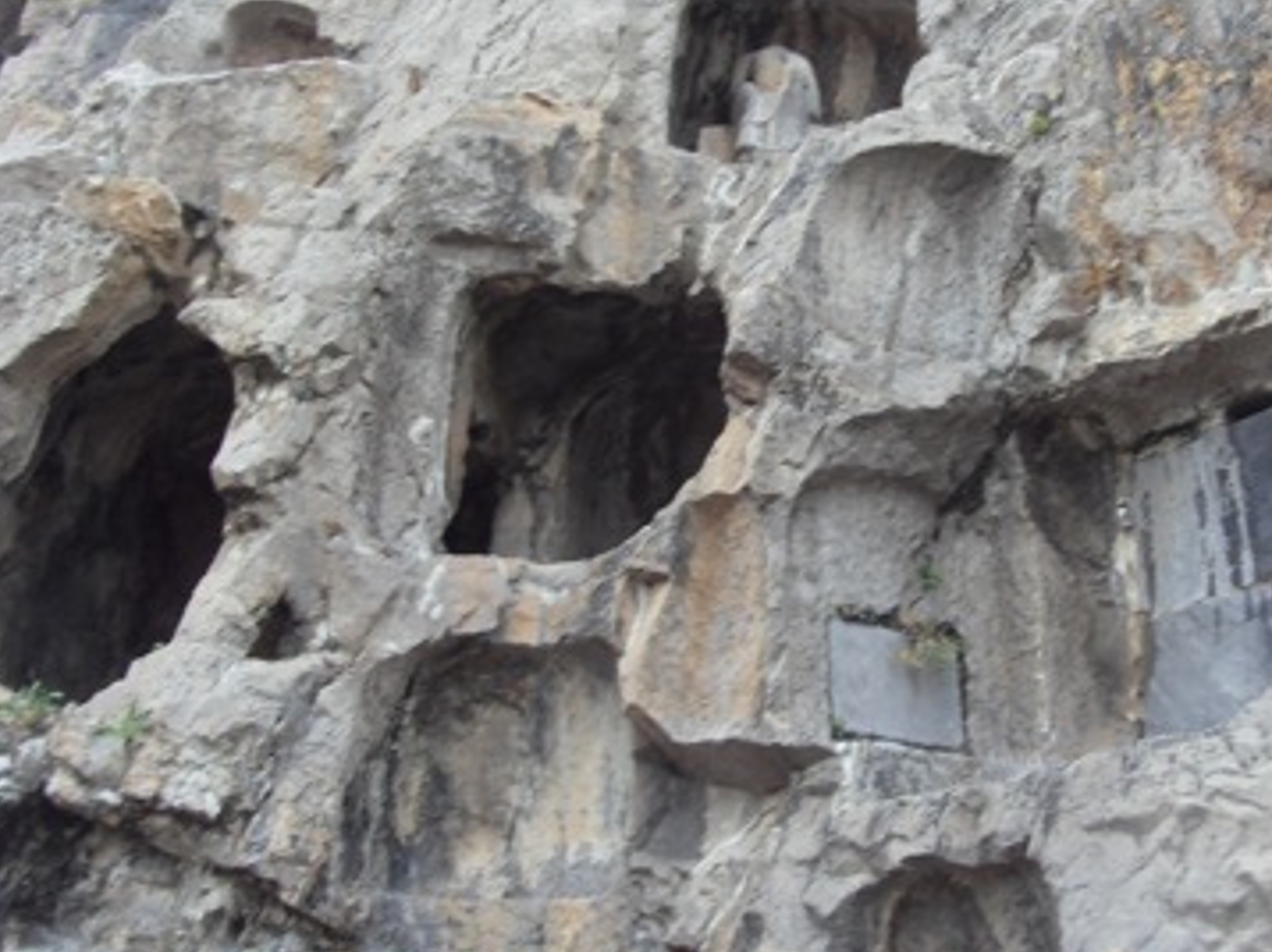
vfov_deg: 30.2
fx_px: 1763
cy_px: 451
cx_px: 704
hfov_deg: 39.6
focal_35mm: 48
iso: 100
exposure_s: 1/45
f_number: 3.5
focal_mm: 6.6
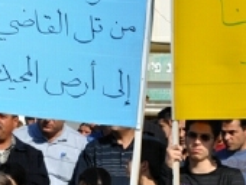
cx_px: 160
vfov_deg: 7.5
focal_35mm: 197
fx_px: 1405
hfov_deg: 10.0
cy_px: 88
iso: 200
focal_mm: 45
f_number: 10
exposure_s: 1/500
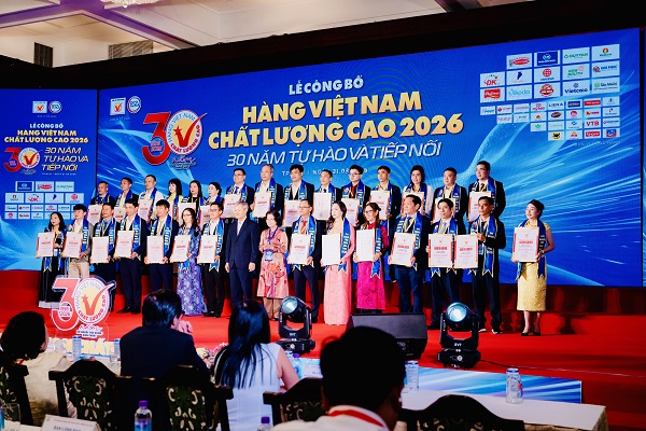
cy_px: 216
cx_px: 323
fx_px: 718
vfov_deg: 33.4
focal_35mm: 40
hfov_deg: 48.5
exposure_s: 1/320
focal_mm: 40
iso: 640
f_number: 4
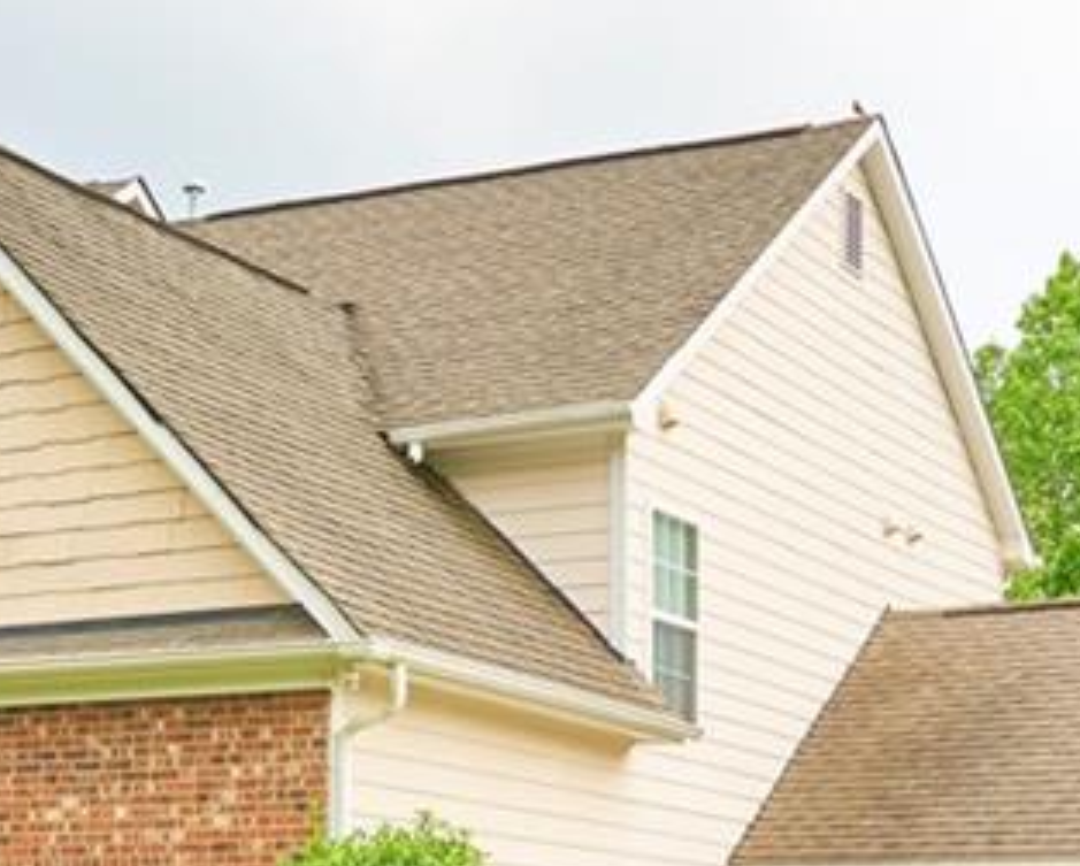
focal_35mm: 92
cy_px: 918
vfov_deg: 16.3
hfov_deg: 20.6
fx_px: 2943
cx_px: 276
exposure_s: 1/25
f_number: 11
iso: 100
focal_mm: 20
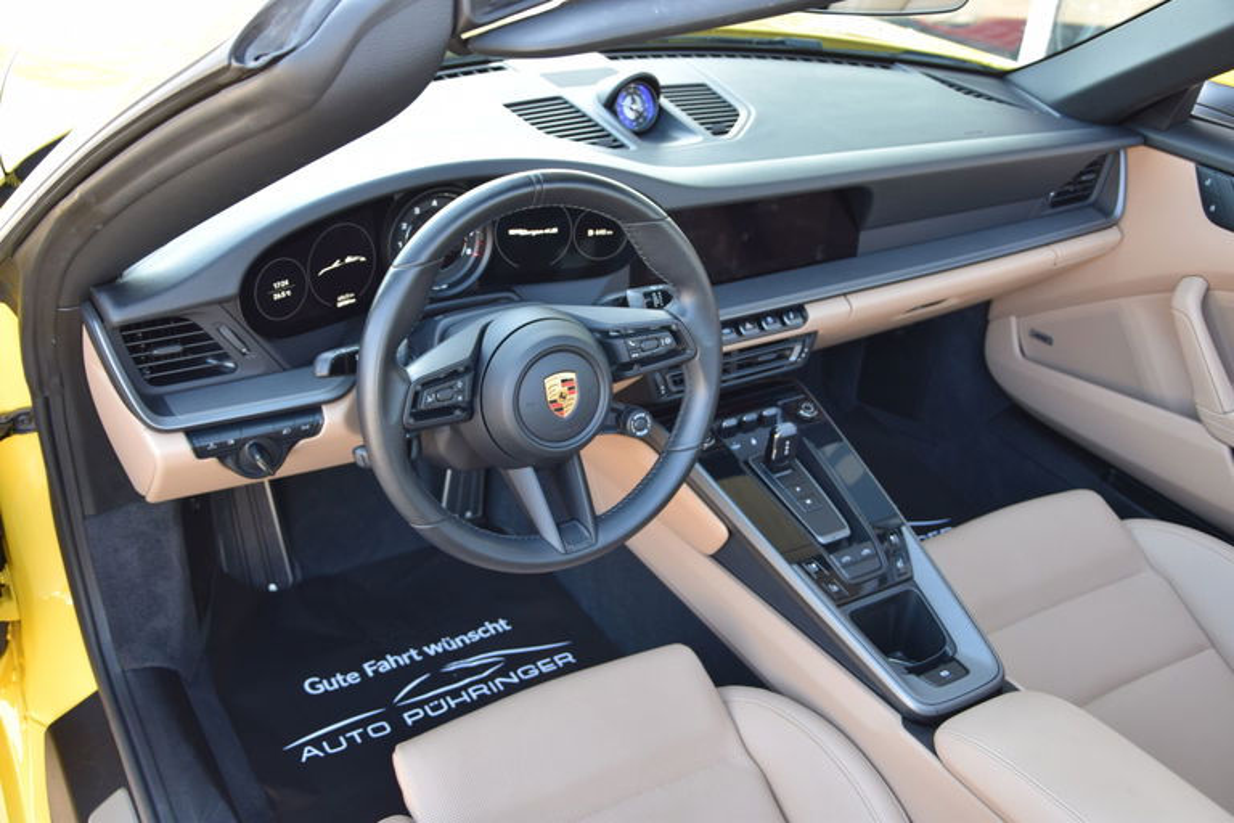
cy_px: 412
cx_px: 617
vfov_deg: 35.5
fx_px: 1285
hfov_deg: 51.3
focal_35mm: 38
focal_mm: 25
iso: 400
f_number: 4.5
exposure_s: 1/80
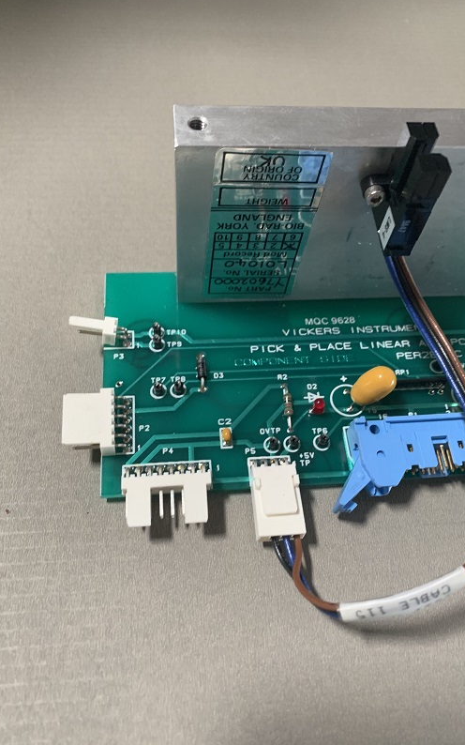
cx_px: 232
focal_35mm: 28
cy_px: 373
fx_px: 568
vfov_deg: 66.5
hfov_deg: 44.5
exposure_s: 1/60
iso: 320
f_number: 1.8
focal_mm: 4.25
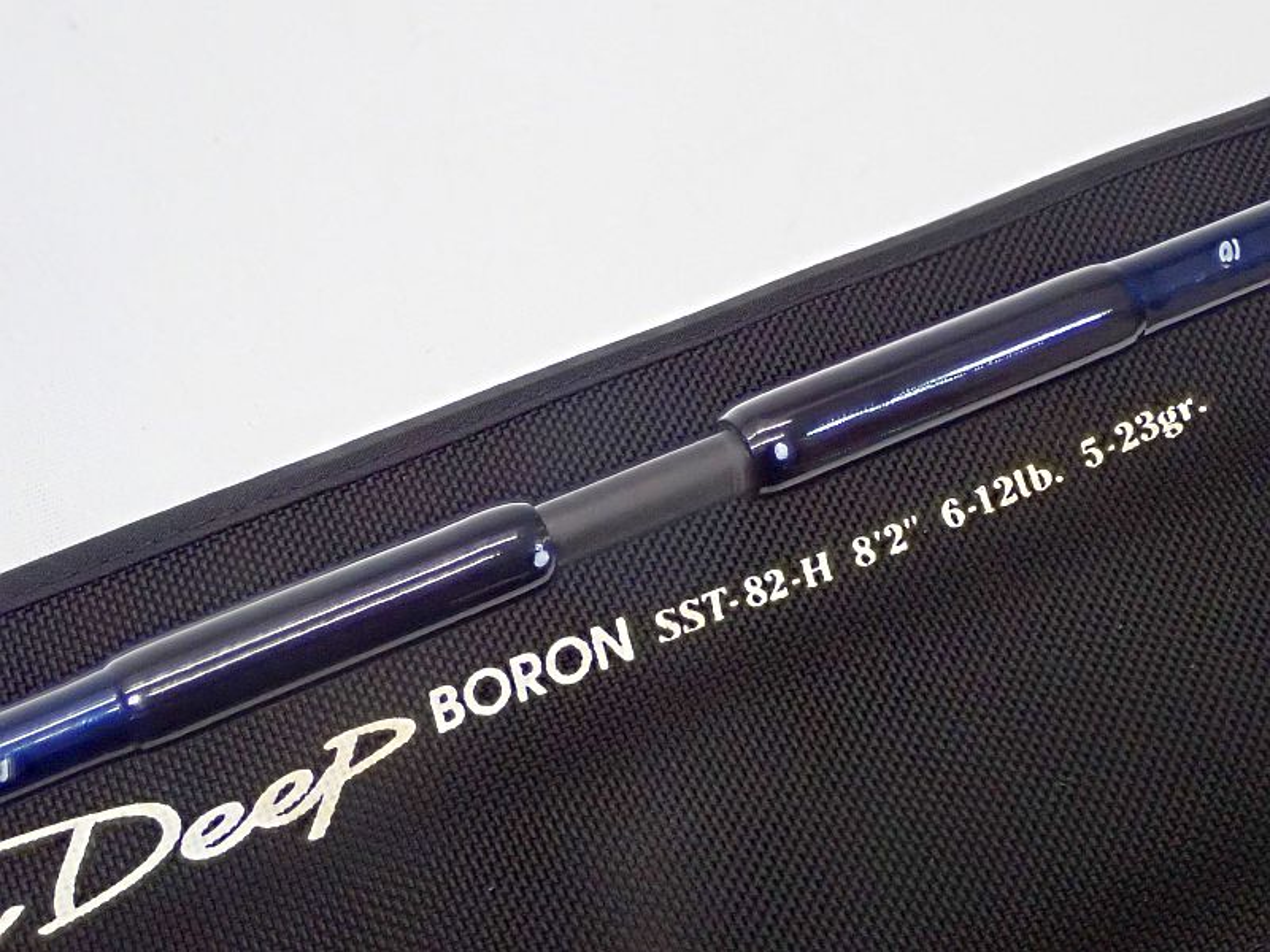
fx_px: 1944
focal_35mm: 53
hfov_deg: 36.2
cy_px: 476
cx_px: 635
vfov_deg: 27.5
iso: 1600
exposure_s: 1/50
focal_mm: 9.61
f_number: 4.5
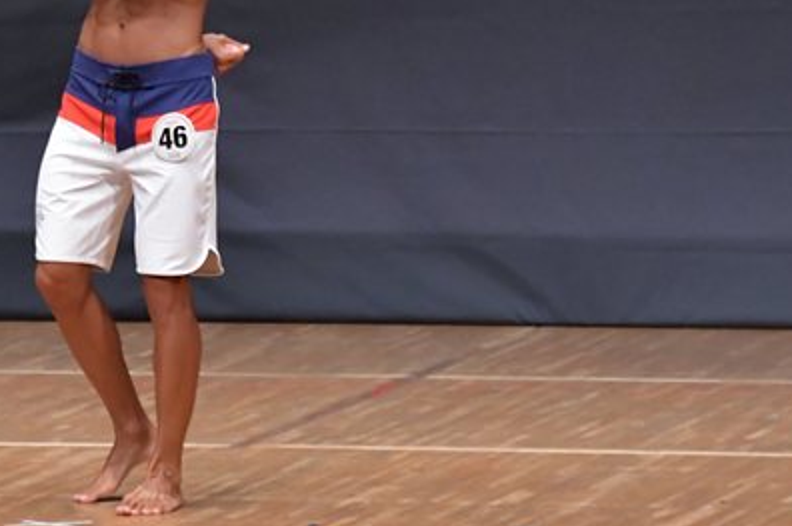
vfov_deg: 2.6
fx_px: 11624
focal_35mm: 529
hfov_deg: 3.9
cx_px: 59
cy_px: 98
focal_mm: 180
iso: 6400
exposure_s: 1/400
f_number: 5.6
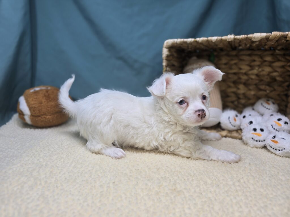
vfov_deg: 58.9
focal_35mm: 23
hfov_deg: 73.9
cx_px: 145
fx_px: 193
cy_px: 108
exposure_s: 1/53
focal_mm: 6.3
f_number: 1.7
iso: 20
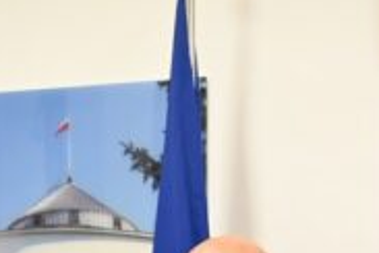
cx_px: -50
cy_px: 380
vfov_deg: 9.7
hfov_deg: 14.5
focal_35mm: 138
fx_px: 1453
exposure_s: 1/125
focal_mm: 28
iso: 1600
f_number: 2.8
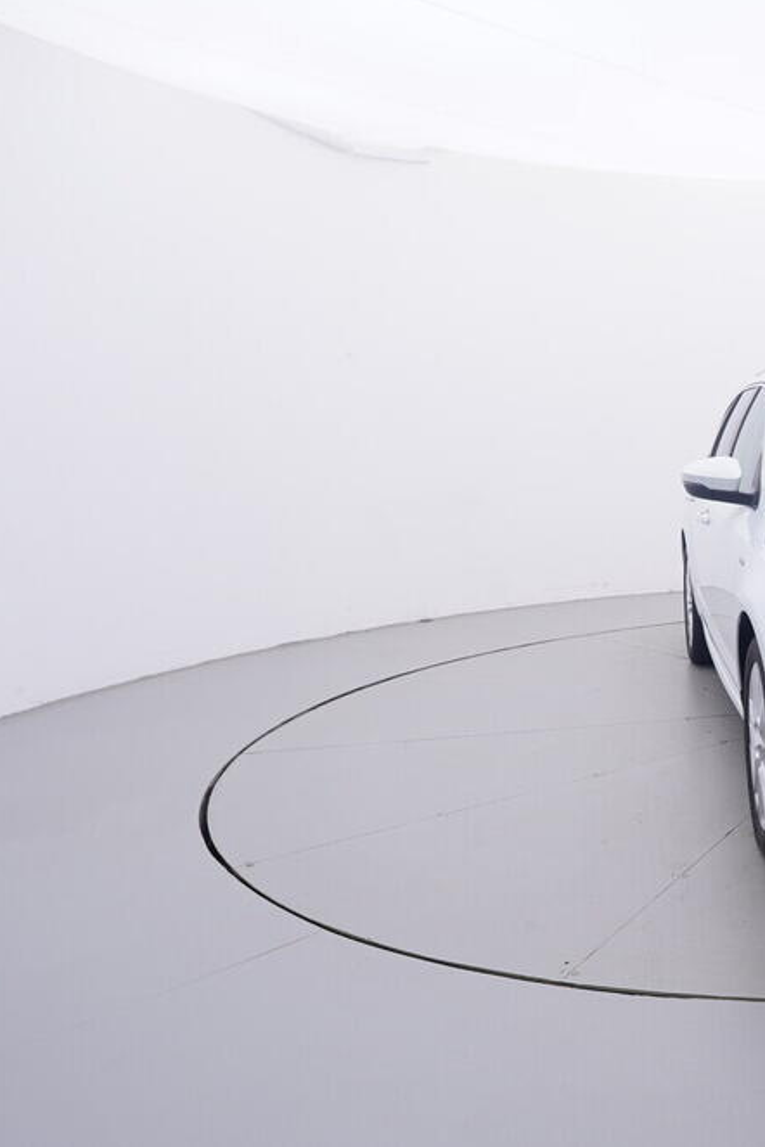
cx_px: 878
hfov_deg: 32.6
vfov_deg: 54.7
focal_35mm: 35
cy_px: 557
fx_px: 1108
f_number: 5
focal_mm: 15
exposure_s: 1/80
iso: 200
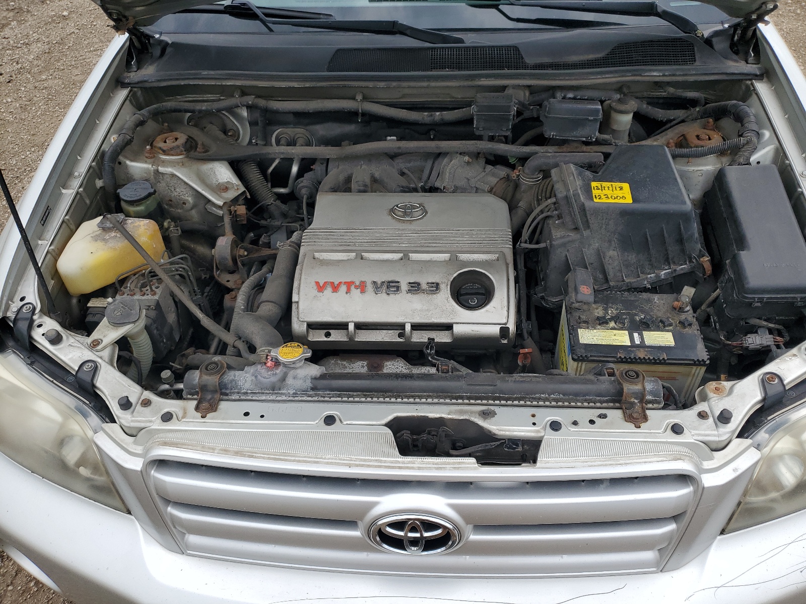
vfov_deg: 53.1
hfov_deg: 67.3
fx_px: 605
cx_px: 403
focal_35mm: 26
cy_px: 302
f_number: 1.5
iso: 50
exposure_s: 1/1250
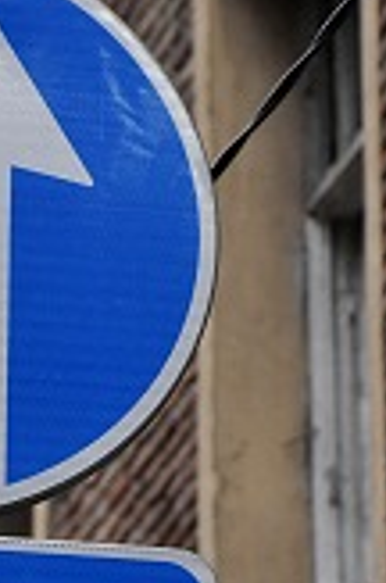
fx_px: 6272
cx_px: -66
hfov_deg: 3.5
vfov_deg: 5.3
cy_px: 538
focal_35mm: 388
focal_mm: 95
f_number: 7.1
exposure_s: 1/400
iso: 2500
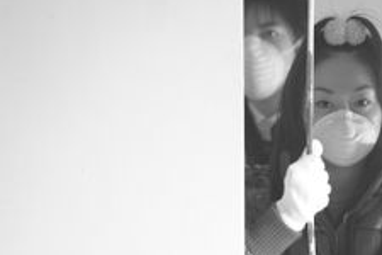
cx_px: 284
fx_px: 4371
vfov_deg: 3.3
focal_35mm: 412
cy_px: 172
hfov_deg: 5.0
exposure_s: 1/125
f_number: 2.8
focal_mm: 200
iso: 1000
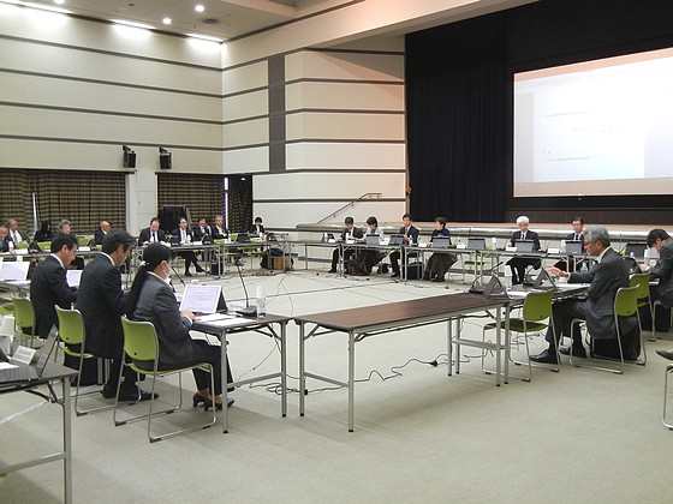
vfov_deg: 41.8
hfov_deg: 54.0
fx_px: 661
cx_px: 336
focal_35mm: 34
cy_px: 252
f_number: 3.6
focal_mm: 6.2
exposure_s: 1/13.1
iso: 400
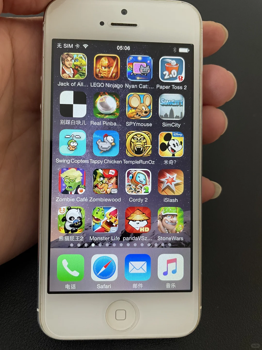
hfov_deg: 53.1
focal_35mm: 26
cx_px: 131
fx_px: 262
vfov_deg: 67.3
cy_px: 175
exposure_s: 1/60
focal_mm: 4.2
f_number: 1.6
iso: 320
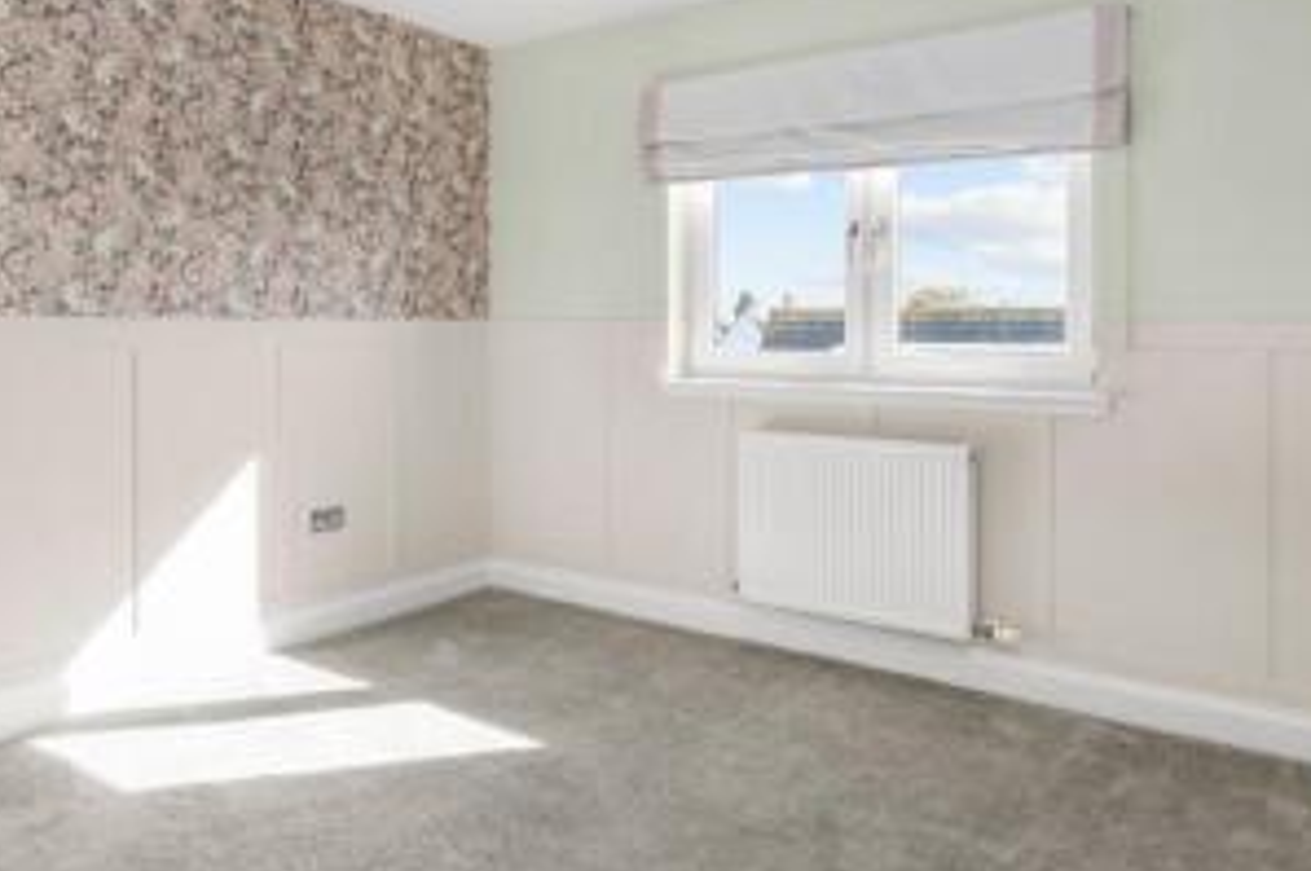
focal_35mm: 24
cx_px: 590
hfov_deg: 73.6
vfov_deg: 52.3
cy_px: 315
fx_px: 873
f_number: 9
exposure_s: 1/20
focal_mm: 10
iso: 160
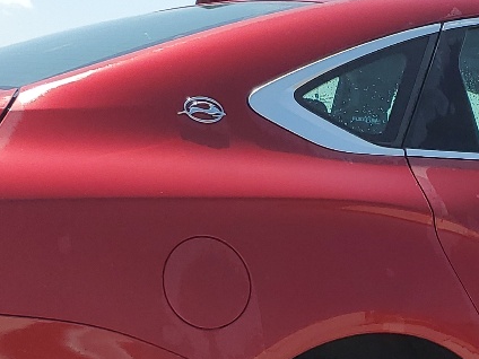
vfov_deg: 14.8
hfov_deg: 19.9
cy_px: 370
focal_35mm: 98
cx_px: 352
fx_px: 1356
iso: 50
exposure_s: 1/3333
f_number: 1.5
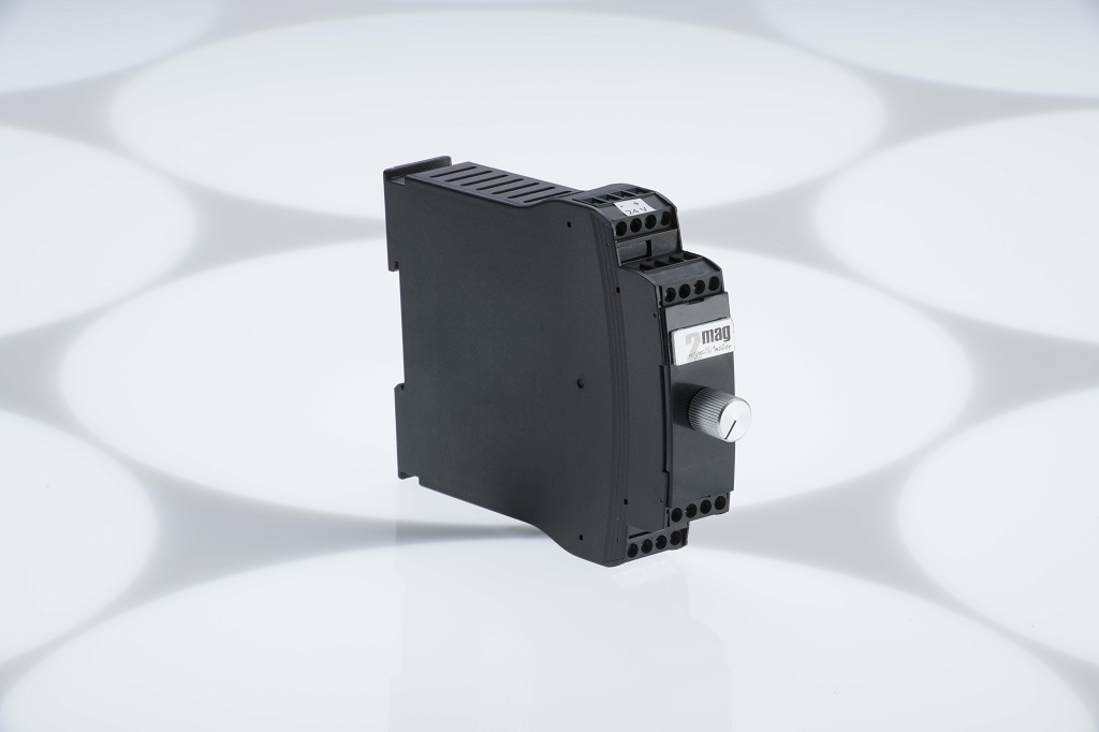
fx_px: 6103
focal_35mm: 200
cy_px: 366
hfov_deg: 10.3
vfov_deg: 6.9
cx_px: 550
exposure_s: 1/100
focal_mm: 200
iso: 100
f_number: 22
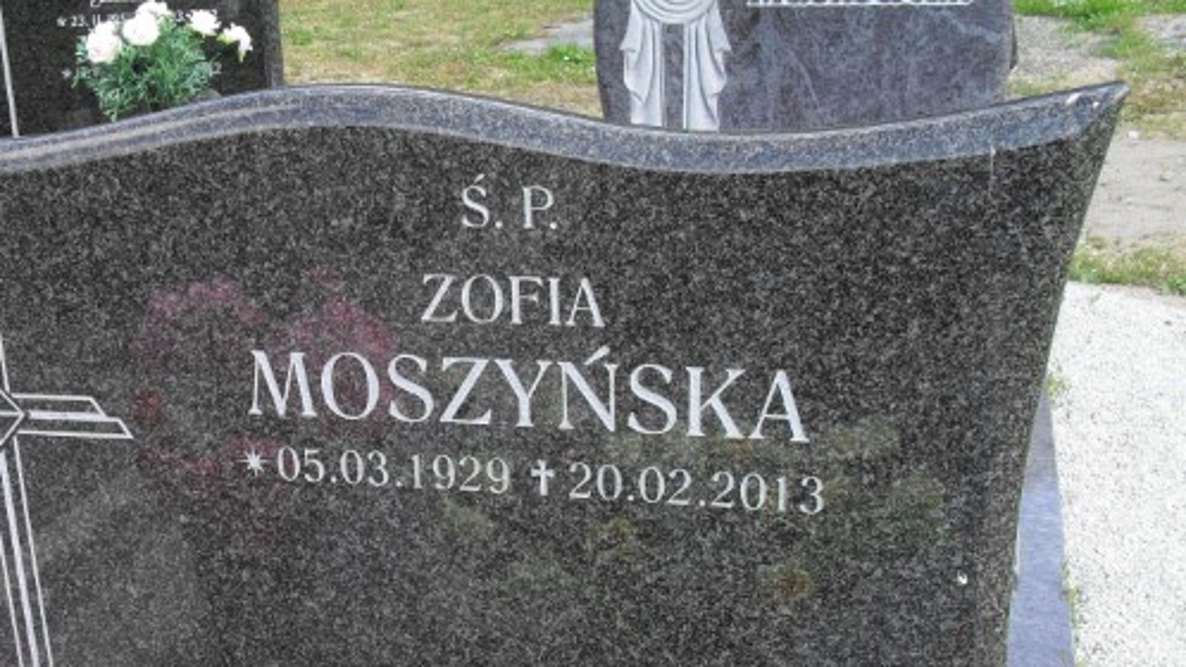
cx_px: 445
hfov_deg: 41.8
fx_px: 1541
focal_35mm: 49
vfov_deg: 23.9
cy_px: 565
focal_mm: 6.3
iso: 100
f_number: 3.2
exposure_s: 1/250
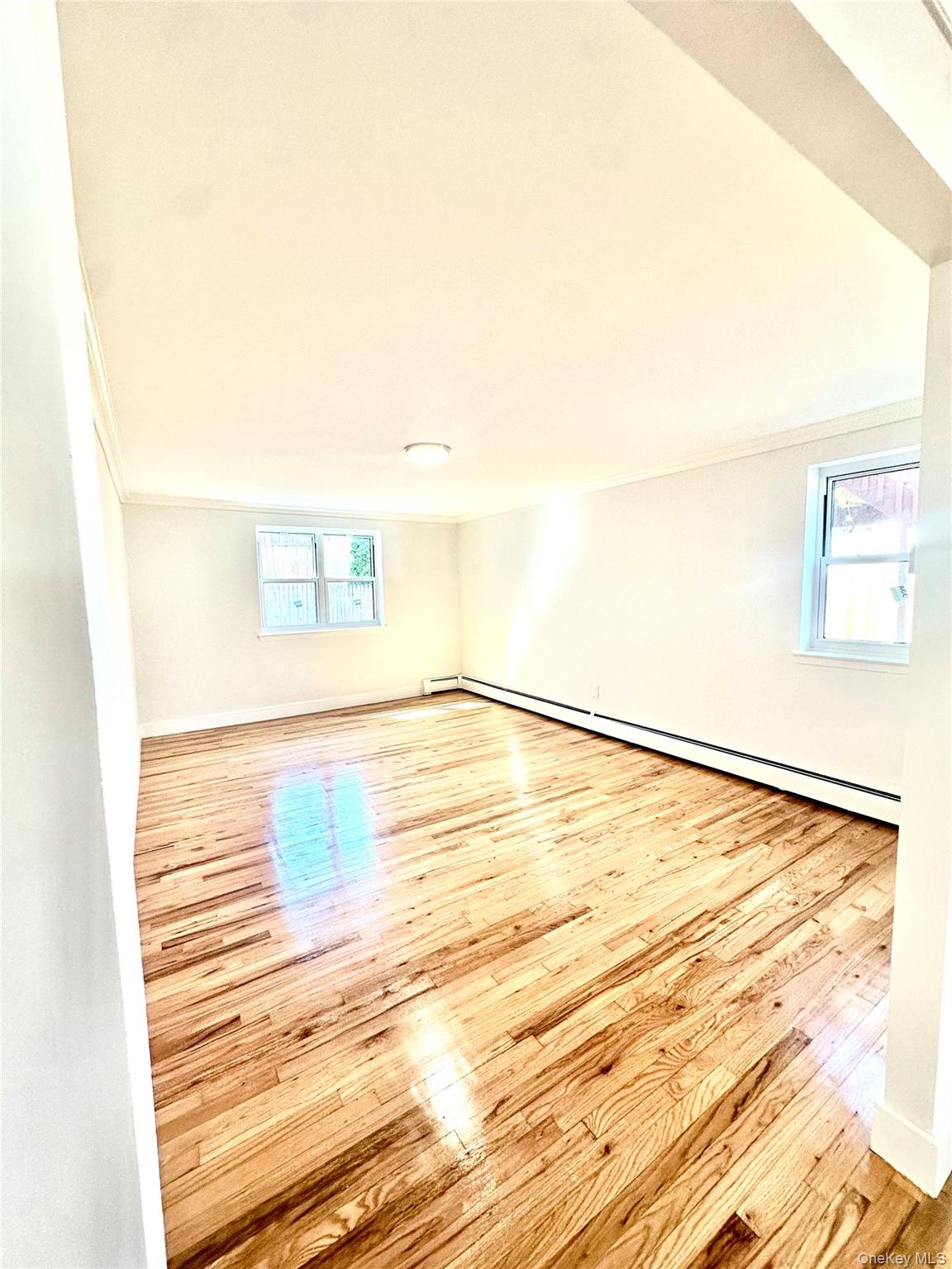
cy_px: 634
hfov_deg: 85.7
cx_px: 476
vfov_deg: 102.1
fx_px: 513
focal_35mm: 14
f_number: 2.2
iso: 160
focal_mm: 2.22
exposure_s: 1/120
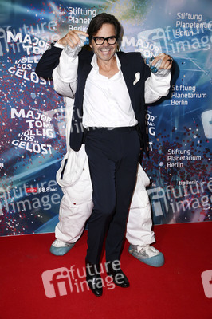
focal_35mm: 38
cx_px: 106
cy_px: 160
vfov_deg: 50.7
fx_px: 336
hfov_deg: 35.0
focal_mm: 38
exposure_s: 1/160
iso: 500
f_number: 5.6
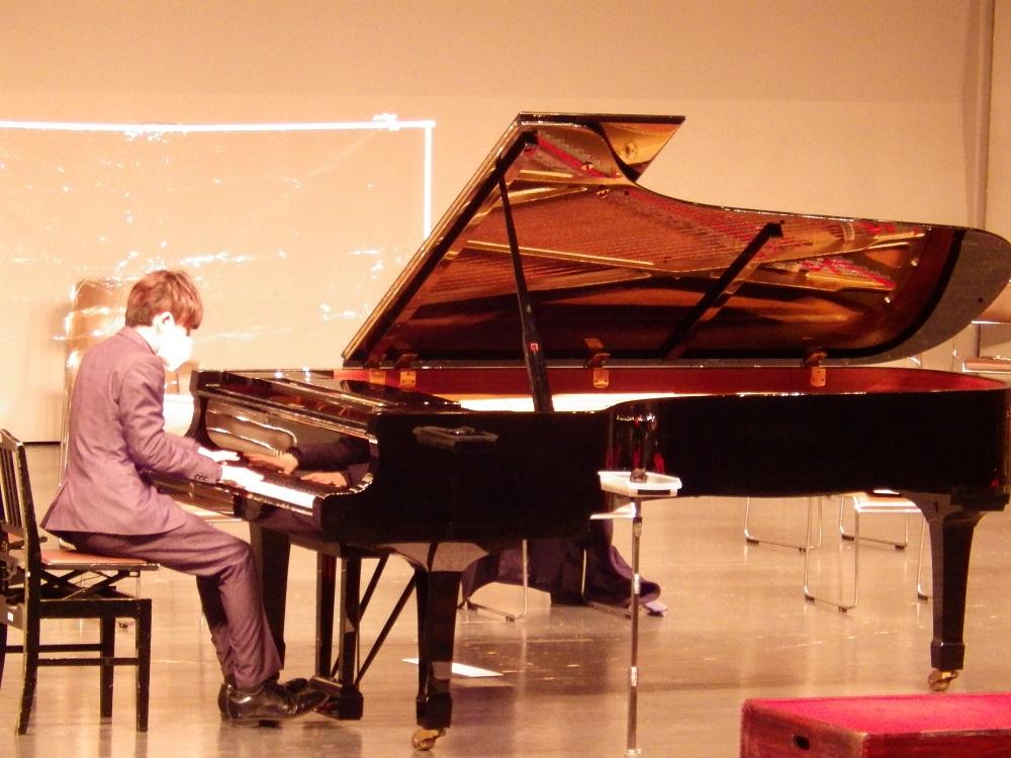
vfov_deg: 6.1
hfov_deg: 8.1
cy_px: 379
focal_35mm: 243
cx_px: 506
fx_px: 7097
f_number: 5.6
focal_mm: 43.5
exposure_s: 1/30
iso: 1600
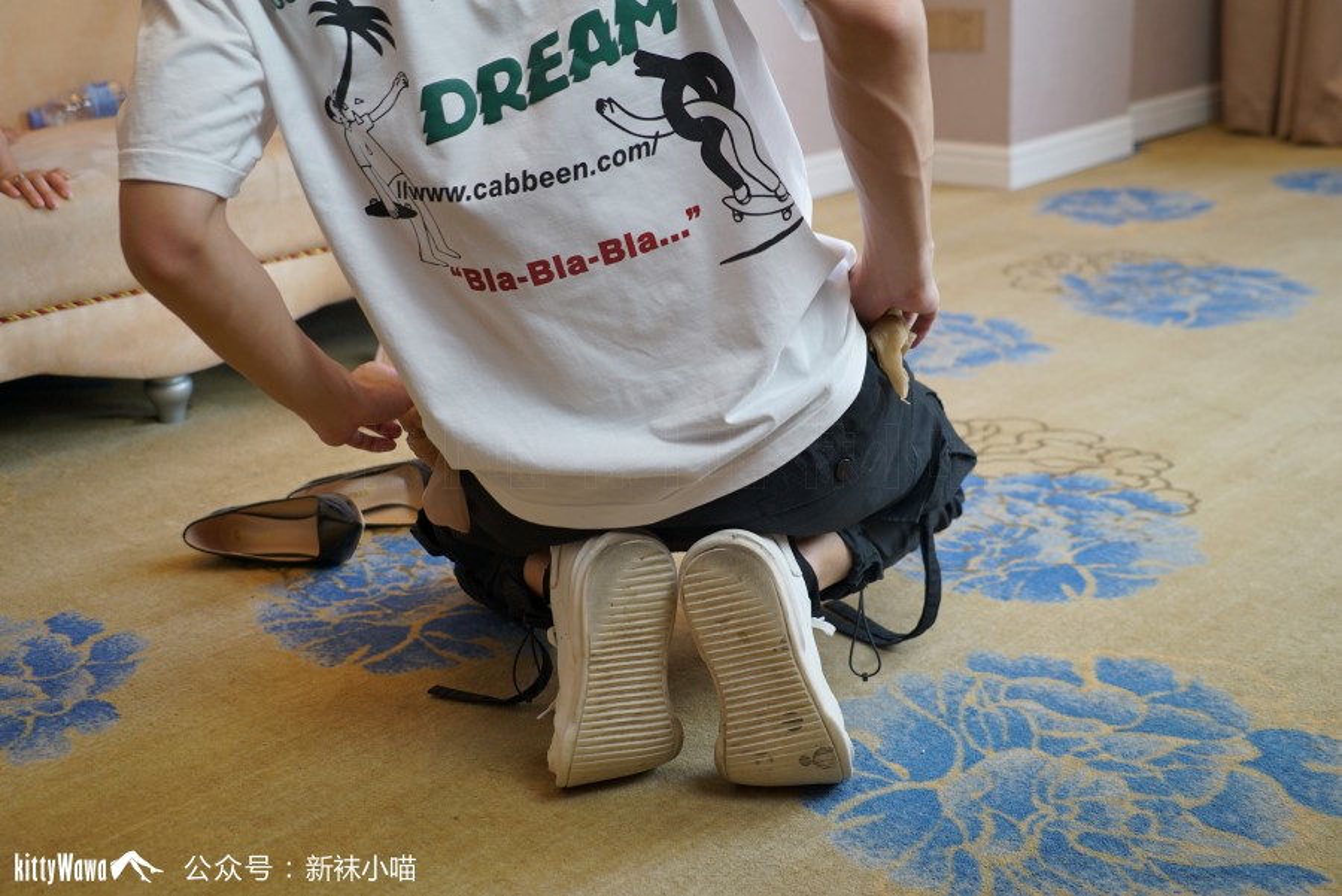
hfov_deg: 48.4
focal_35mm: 40
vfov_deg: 33.4
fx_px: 1492
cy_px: 448
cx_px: 671
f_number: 4.5
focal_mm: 40
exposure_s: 1/60
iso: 800
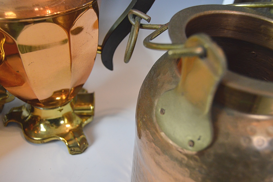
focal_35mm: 34
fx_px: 261
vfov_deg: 38.3
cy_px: 91
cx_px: 136
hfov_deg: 55.1
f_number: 3.8
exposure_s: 1/60
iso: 1100
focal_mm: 23
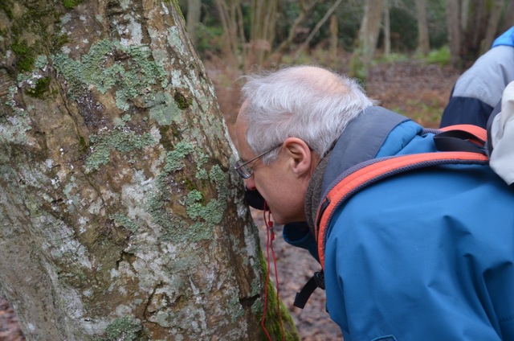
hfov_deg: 41.2
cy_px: 170
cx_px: 257
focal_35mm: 48
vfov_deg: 28.0
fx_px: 684
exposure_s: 1/80
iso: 640
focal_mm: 32
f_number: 4.5
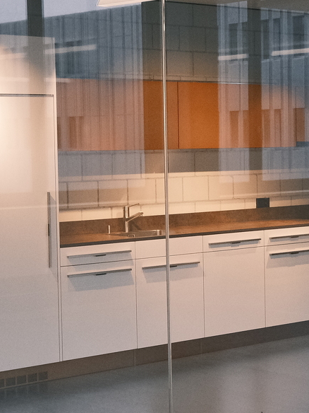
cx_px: 385
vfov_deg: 20.2
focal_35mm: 97
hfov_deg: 14.7
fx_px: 1154
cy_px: 199
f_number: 5.6
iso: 1600
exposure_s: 1/140
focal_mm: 15.1
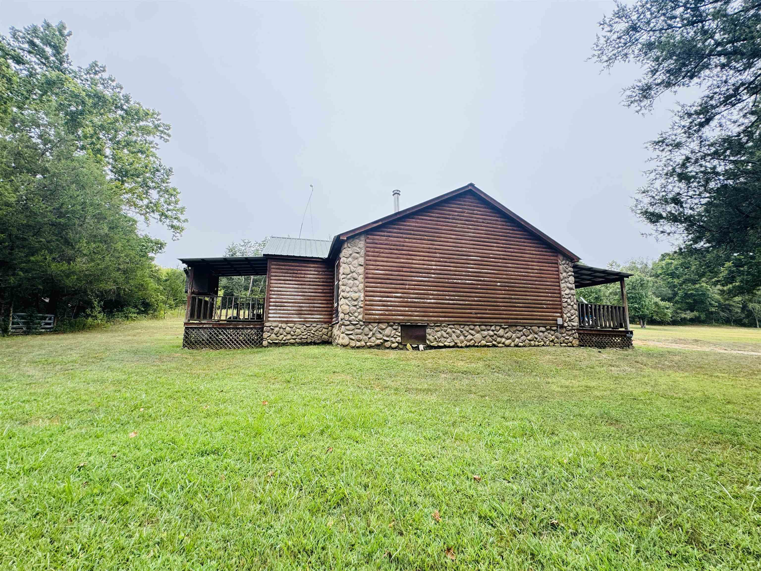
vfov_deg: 85.7
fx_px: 308
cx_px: 380
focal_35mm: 14
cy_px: 286
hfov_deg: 102.1
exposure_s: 1/210
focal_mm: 2.22
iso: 40
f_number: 2.2
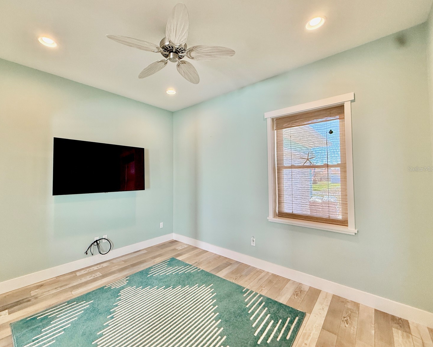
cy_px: 169
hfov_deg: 96.6
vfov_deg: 84.0
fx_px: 192
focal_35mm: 15
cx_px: 198
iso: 250
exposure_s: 1/120
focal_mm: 2.22
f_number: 2.2
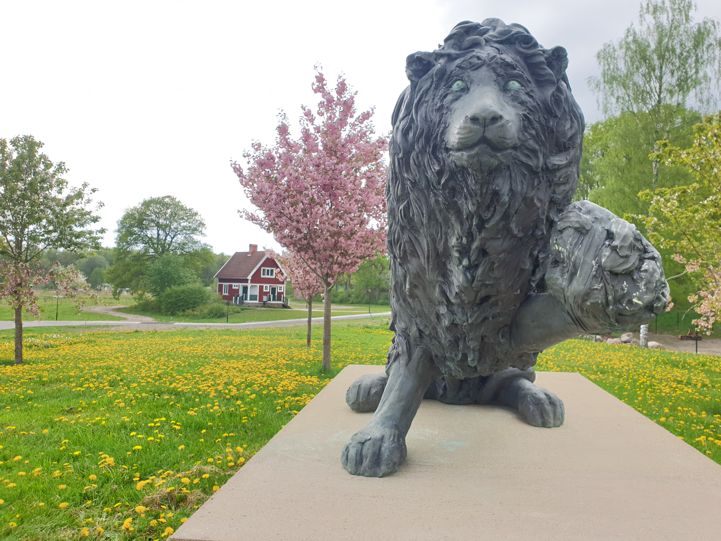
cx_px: 360
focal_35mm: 26
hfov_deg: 67.3
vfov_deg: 53.1
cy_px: 270
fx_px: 542
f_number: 2.4
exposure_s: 1/110
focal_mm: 4.3
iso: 50
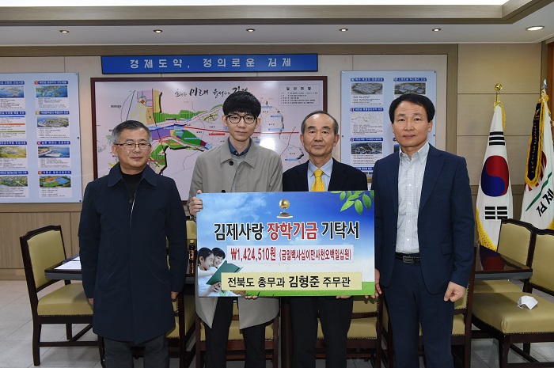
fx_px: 476
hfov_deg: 60.3
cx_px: 277
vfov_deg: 42.2
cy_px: 184
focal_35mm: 31
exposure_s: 1/200
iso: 2000
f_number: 6.3
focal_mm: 31
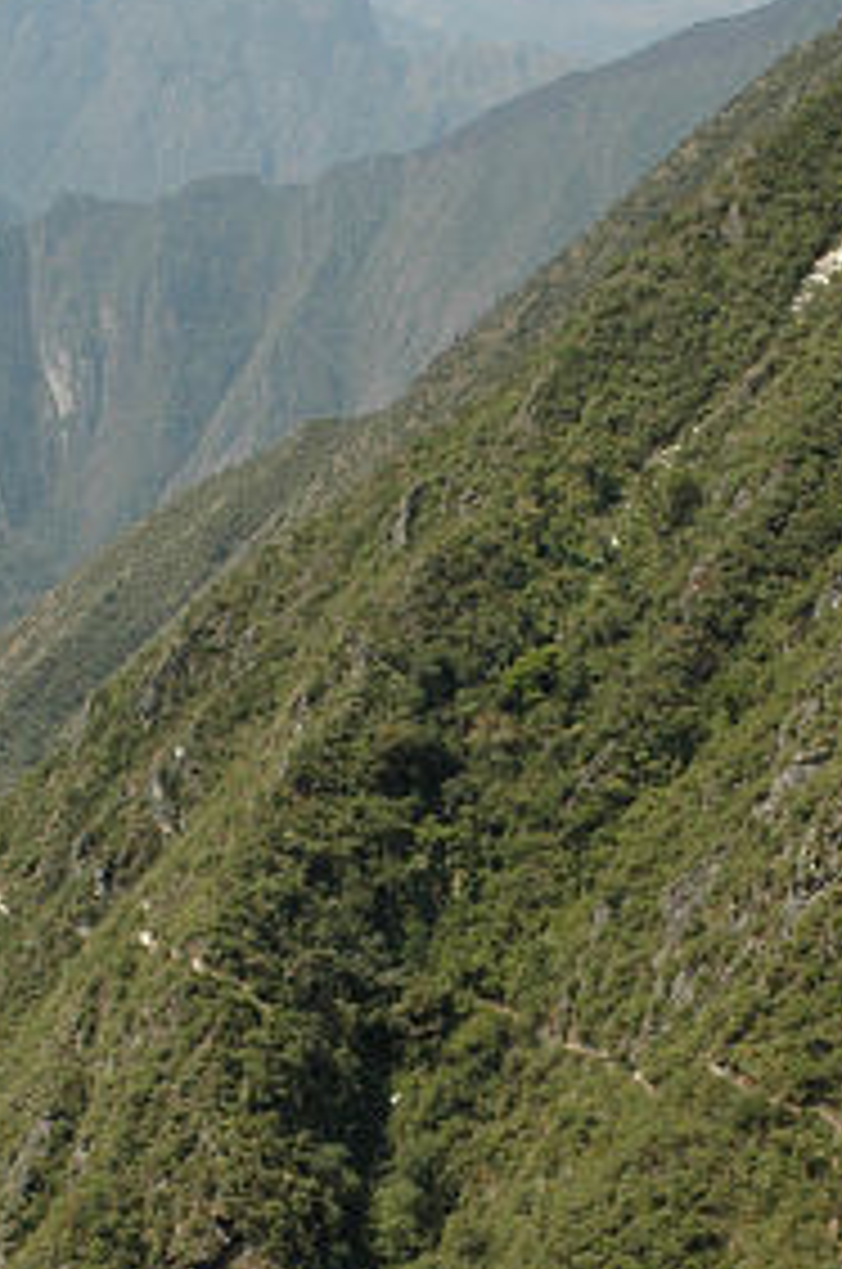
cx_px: 480
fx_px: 2359
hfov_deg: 20.2
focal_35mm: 67
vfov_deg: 28.4
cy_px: 1256
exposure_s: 1/500
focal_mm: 18
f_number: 11
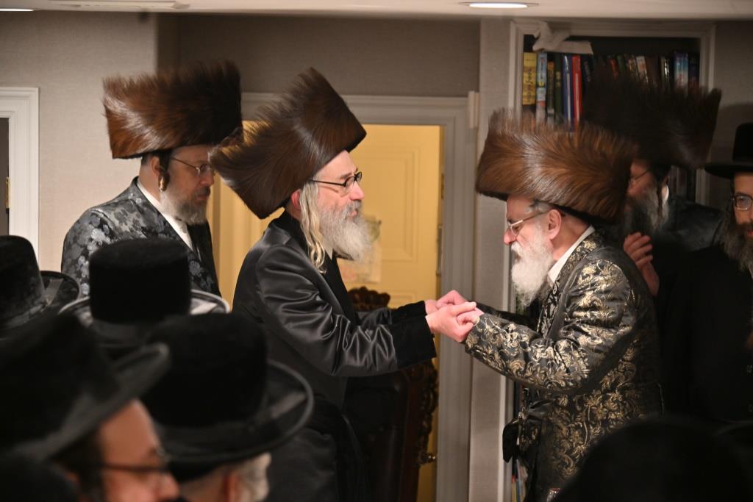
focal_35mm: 105
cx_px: 376
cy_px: 251
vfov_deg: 13.0
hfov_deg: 19.5
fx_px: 2196
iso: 800
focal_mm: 105
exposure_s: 1/200
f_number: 4.5
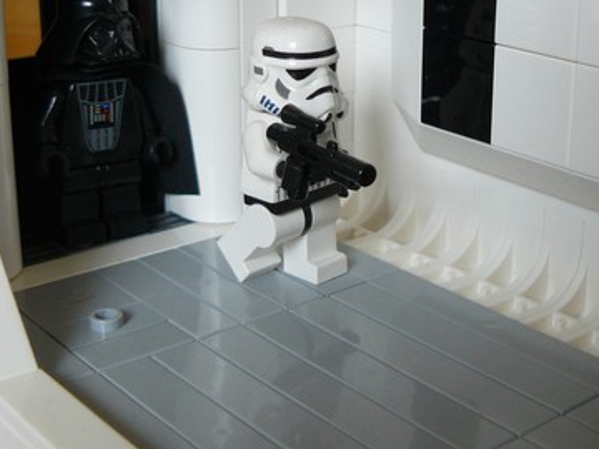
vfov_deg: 22.9
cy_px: 170
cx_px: 403
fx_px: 1107
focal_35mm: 64
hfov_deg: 30.0
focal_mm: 6
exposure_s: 1/30
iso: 125
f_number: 2.8
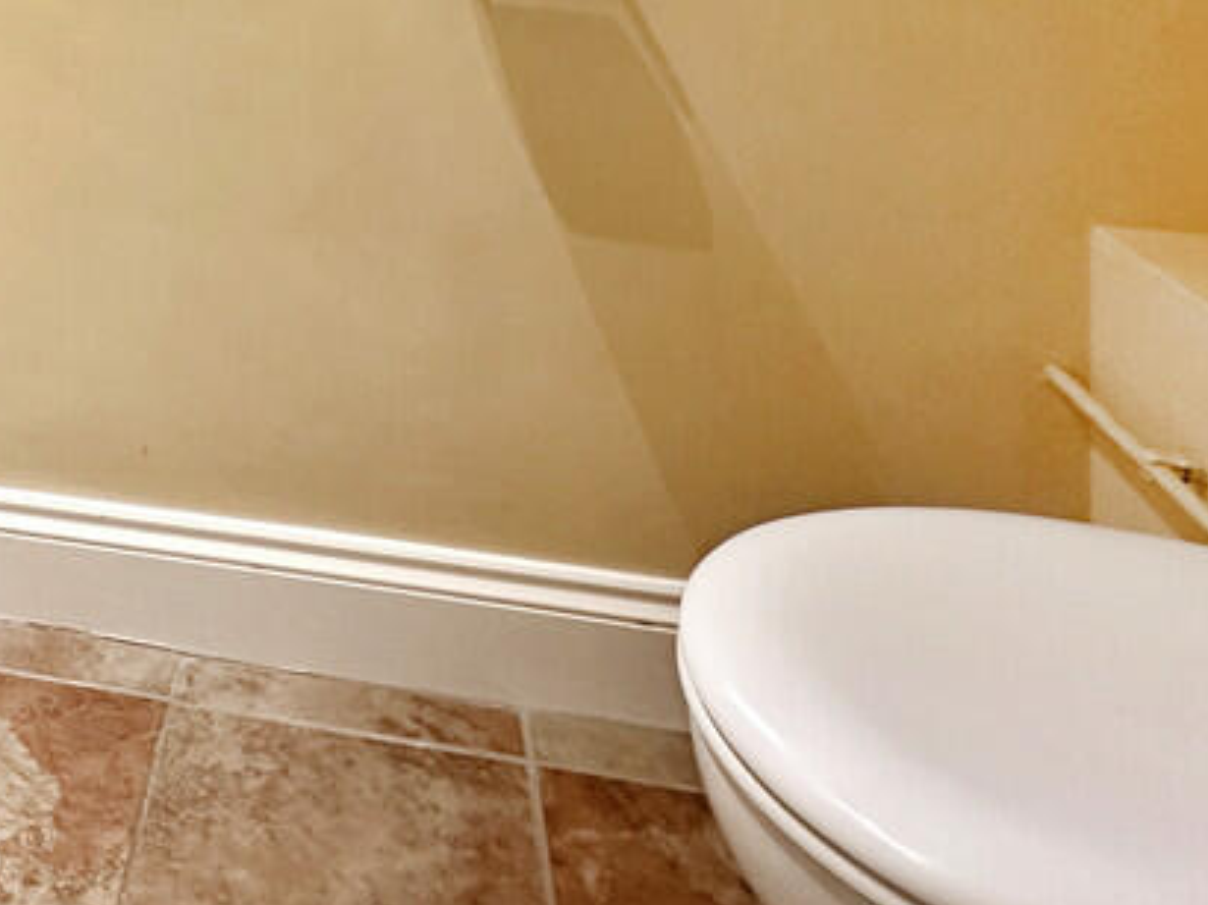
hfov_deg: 47.4
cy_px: -168
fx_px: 1221
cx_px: 124
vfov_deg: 33.5
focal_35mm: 35
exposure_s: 1/100
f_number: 2.2
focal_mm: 2.22
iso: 320
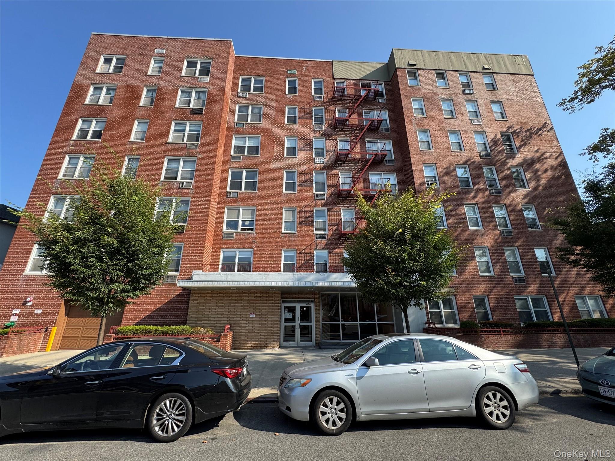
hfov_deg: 102.1
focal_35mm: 14
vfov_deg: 85.7
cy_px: 230
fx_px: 249
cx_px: 308
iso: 40
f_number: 2.2
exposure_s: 1/804
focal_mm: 2.22
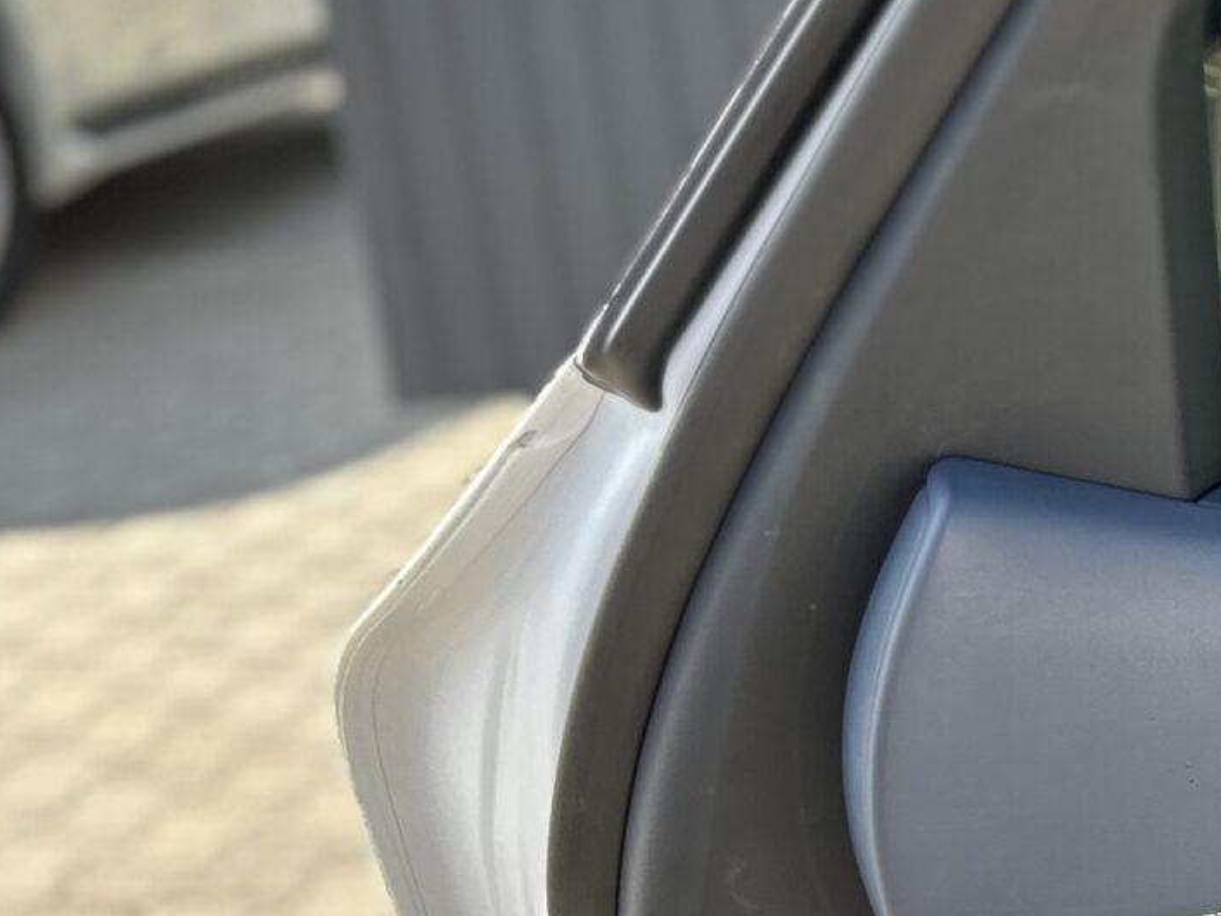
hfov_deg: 18.8
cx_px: 2003
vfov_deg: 16.8
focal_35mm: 87
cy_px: 736
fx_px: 3070
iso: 80
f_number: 1.78
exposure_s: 1/623
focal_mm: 6.86
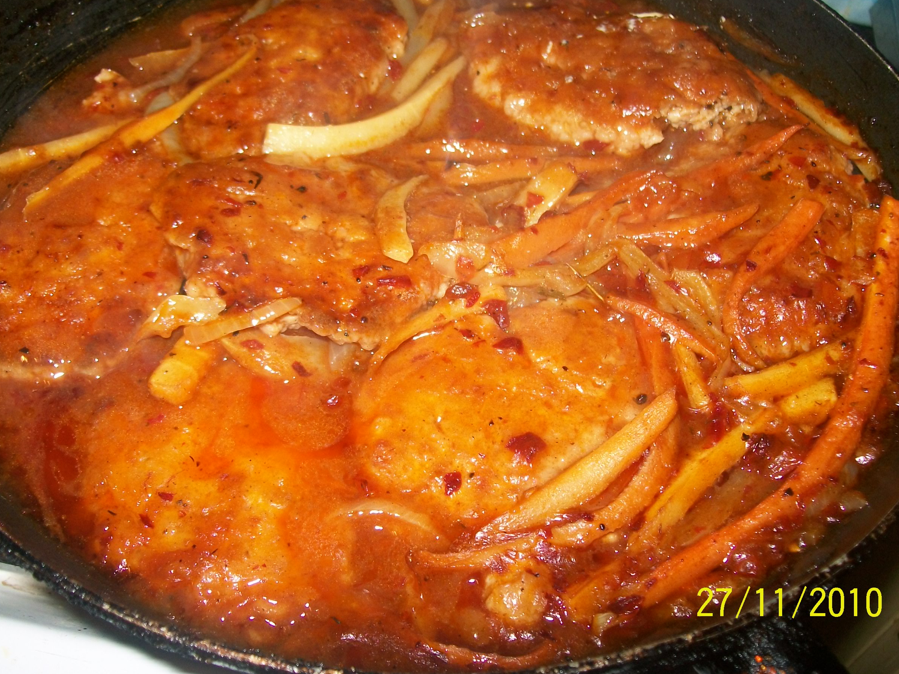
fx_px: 1013
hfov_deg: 47.9
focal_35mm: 39
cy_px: 320
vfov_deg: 36.8
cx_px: 446
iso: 80
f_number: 2.7
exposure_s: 1/30
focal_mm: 6
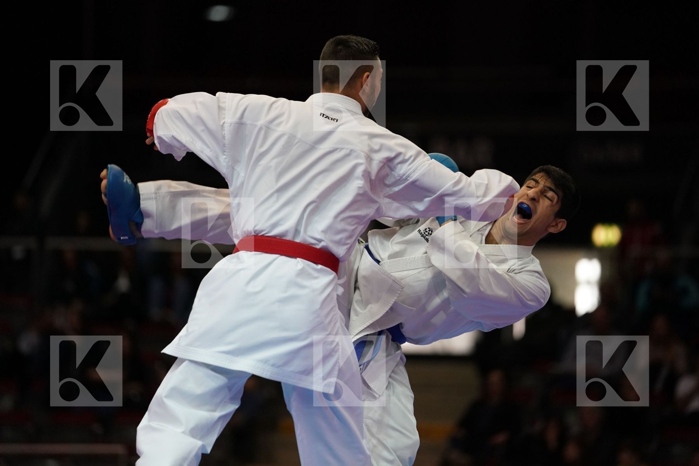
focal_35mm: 200
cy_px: 233
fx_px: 3883
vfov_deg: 6.9
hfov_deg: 10.3
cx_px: 350
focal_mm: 200
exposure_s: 1/1000
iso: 2500
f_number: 2.8
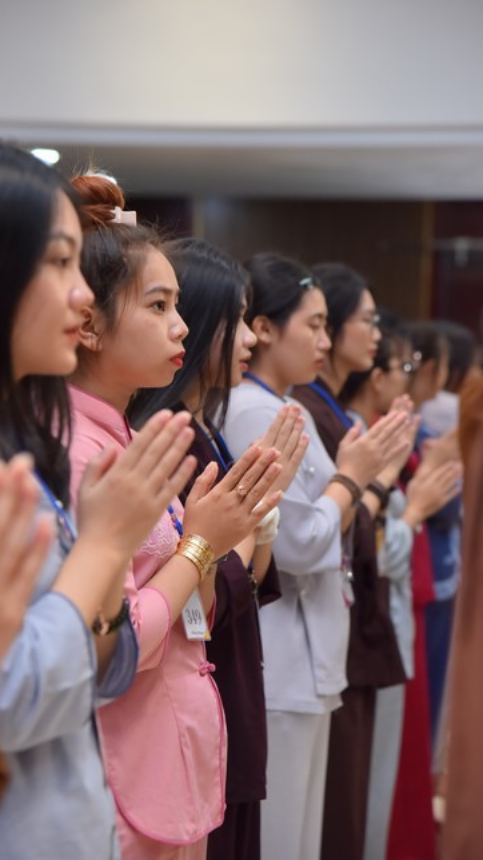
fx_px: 2529
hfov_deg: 10.9
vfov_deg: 19.3
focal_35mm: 111
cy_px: 429
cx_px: 199
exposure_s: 1/160
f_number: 5
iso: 1250
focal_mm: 105
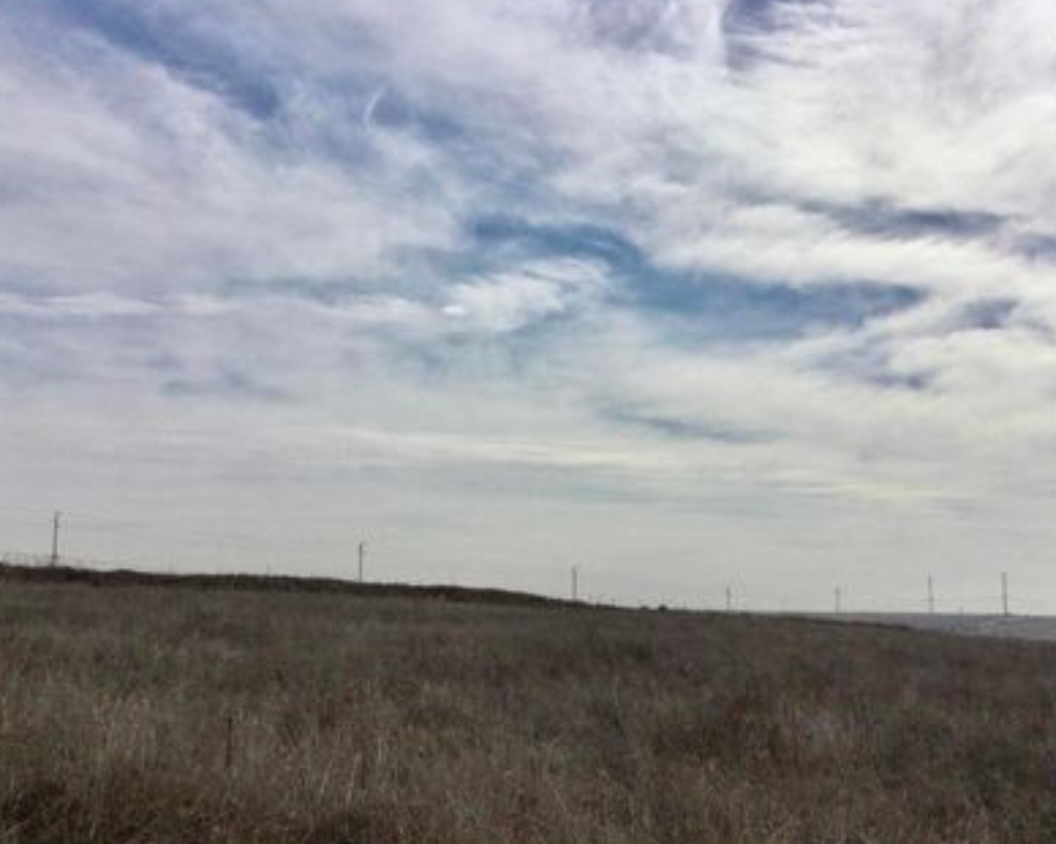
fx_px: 1218
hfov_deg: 46.8
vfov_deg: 38.1
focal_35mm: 39
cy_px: 472
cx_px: 555
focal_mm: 3.3
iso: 25
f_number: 2.4
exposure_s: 1/4808
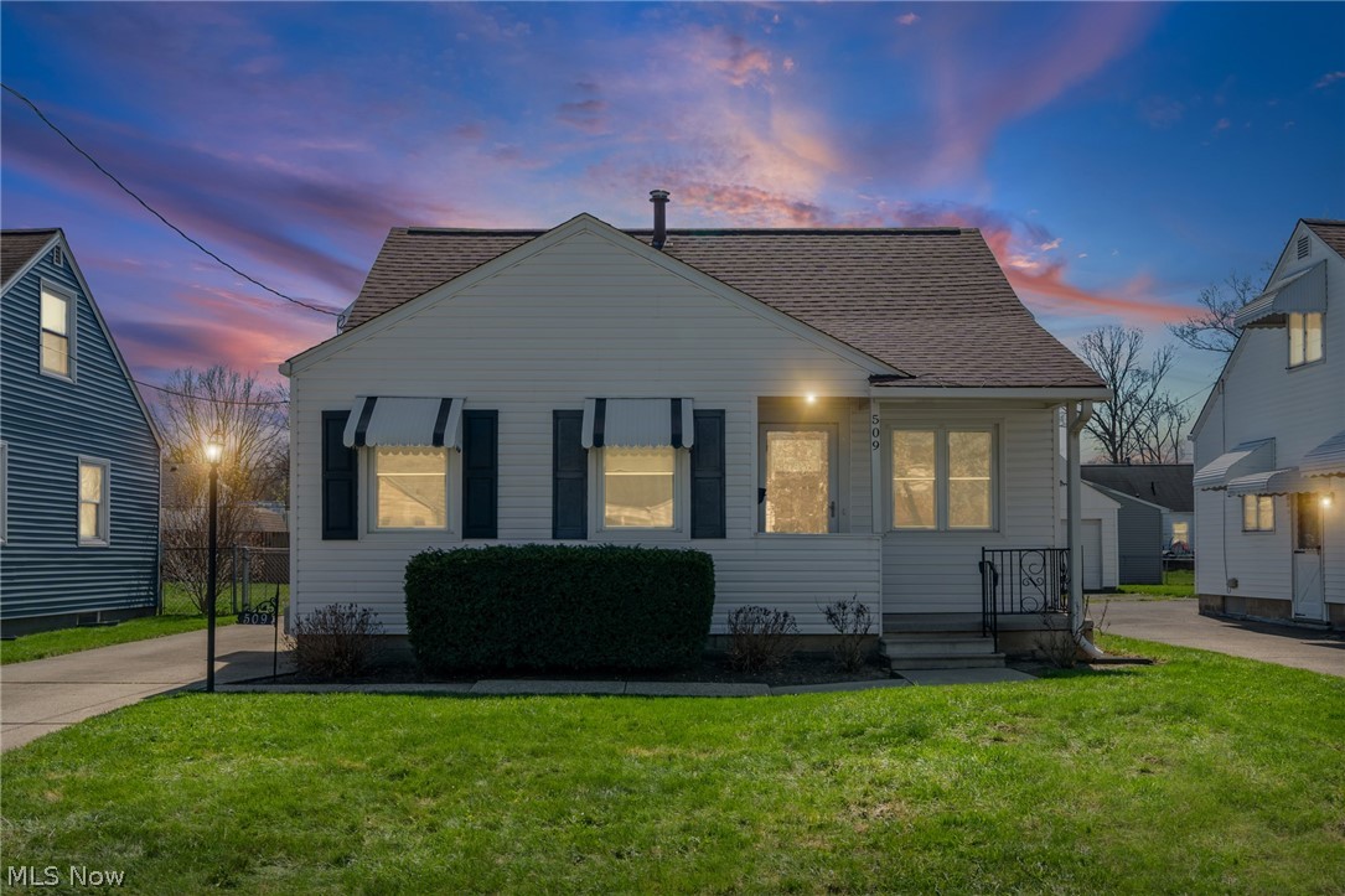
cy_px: 448
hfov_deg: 61.9
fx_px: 1121
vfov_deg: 43.6
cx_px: 672
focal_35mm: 30
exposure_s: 1/200
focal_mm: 20
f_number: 9
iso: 250
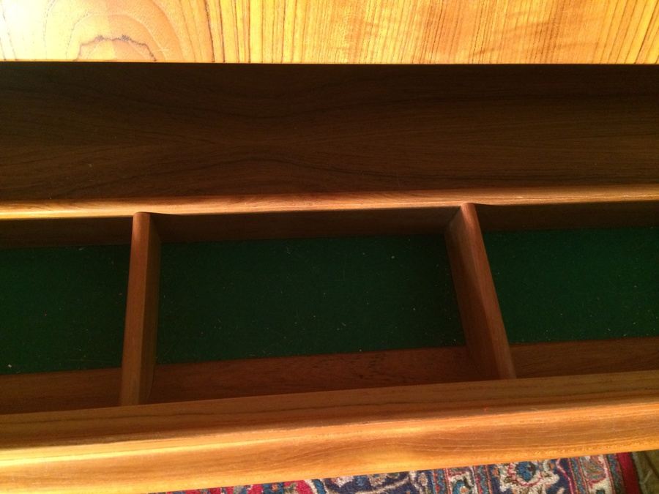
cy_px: 247
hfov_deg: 60.0
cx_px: 330
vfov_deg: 46.8
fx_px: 571
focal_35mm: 30
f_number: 2.2
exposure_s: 1/15
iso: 320
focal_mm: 4.12
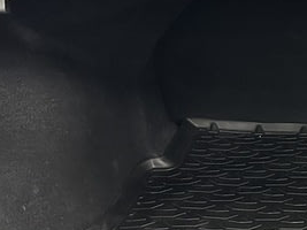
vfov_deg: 18.1
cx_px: 397
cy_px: 179
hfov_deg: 21.8
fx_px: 718
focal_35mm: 81
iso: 800
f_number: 1.78
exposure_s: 1/42
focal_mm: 6.86
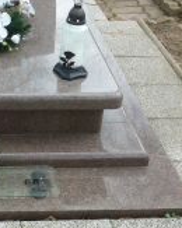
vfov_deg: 26.2
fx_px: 486
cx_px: -25
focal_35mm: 72
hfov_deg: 20.1
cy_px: 63
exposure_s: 1/250
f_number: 4
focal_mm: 4.1
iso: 125
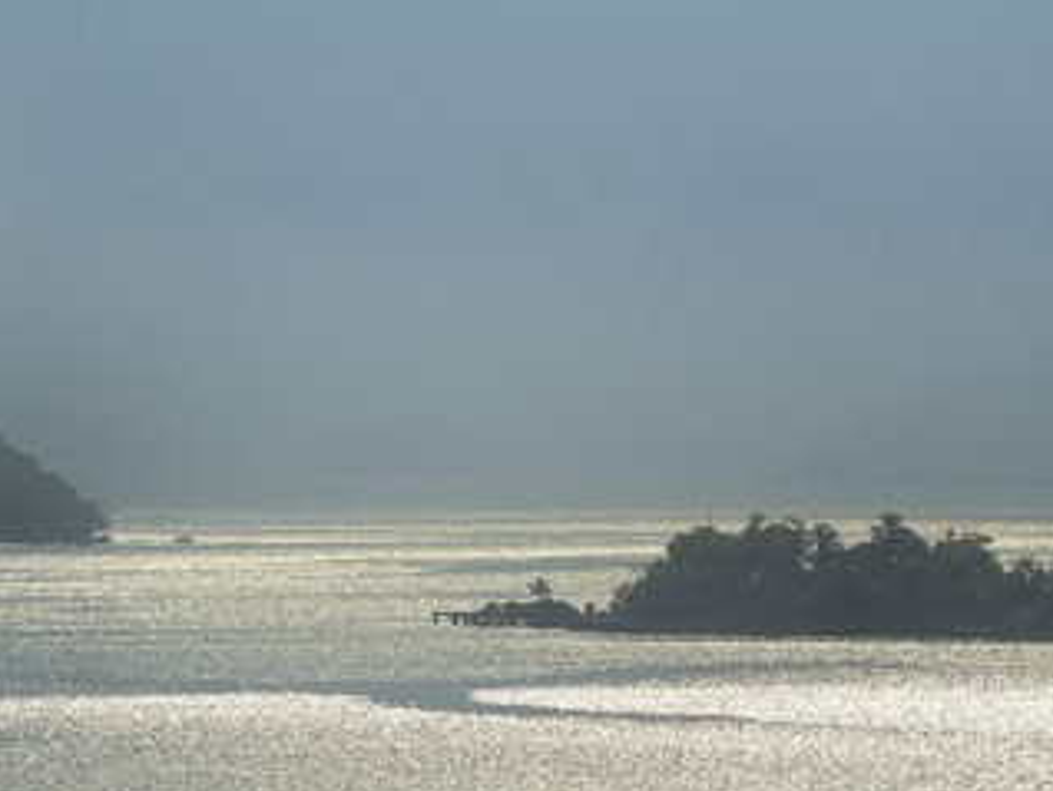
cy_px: 400
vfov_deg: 3.9
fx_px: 11599
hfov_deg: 5.2
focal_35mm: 381
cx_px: 694
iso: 100
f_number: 13
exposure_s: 1/400
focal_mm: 200
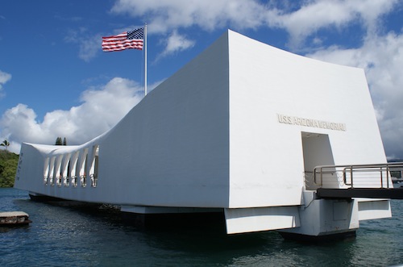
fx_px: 335
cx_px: 202
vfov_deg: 43.4
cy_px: 134
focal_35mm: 30
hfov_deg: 62.0
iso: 100
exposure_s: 1/250
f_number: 10
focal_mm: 20
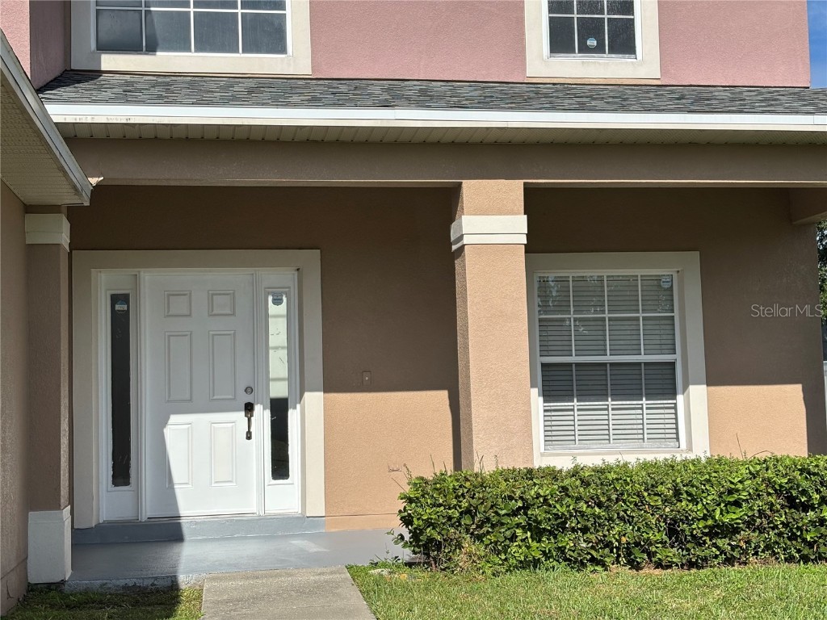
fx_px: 1242
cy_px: 310
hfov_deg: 36.8
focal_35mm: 52
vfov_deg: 28.0
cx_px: 414
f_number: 1.6
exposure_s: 1/3663
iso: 32
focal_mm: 5.96
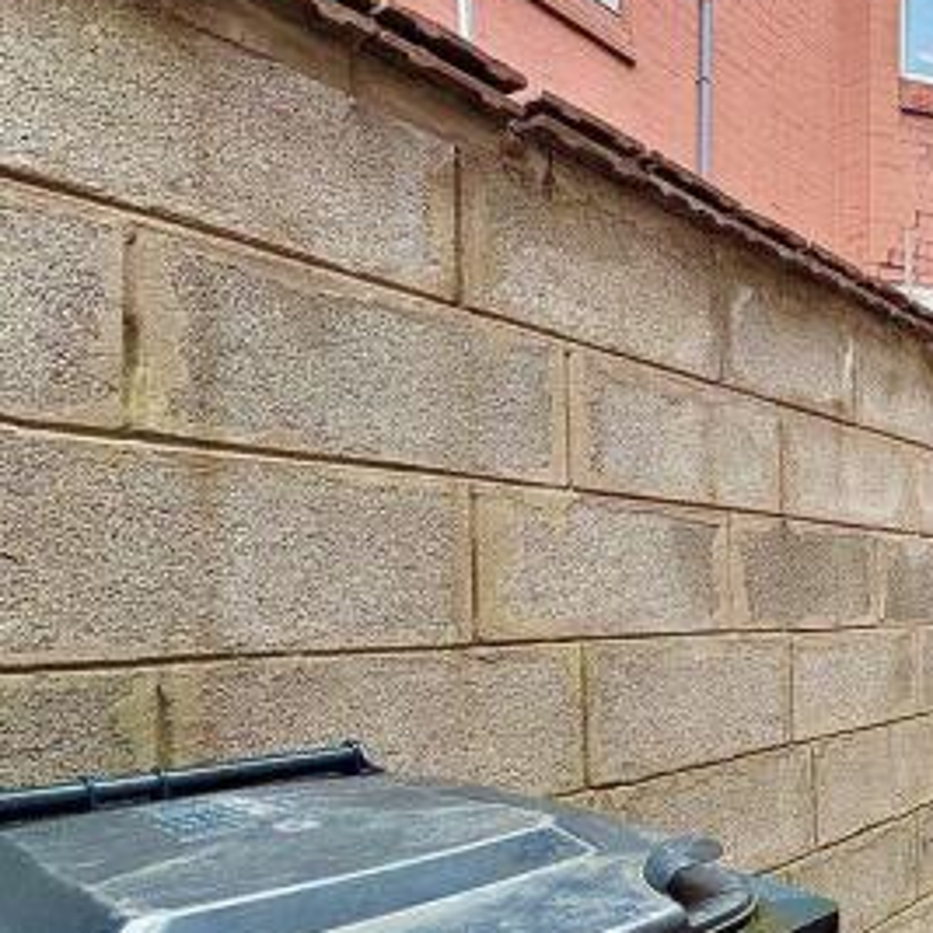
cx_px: 1012
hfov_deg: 45.4
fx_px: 823
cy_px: 599
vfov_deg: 58.1
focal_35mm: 27
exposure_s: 1/99
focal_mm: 2.22
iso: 160
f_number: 2.2
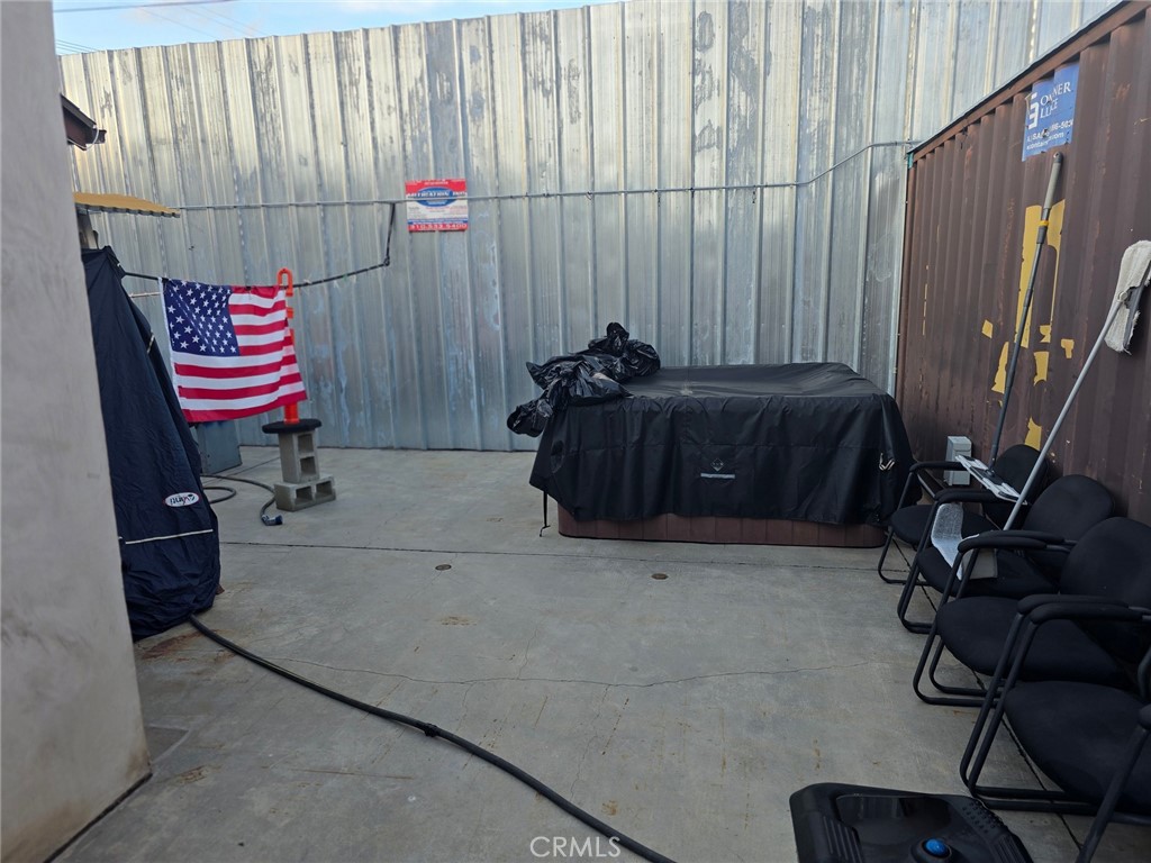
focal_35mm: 23
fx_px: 765
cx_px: 576
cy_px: 432
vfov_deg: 58.9
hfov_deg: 73.9
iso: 32
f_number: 1.7
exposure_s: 1/120
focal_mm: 6.3
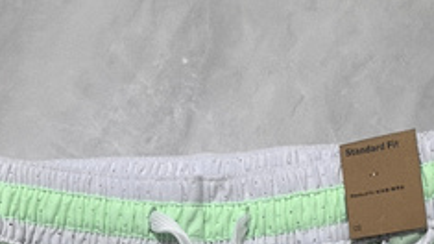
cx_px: 207
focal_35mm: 100
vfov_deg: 10.6
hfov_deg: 21.4
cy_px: 558
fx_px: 1150
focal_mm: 5.75
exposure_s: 1/50
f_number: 2
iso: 200
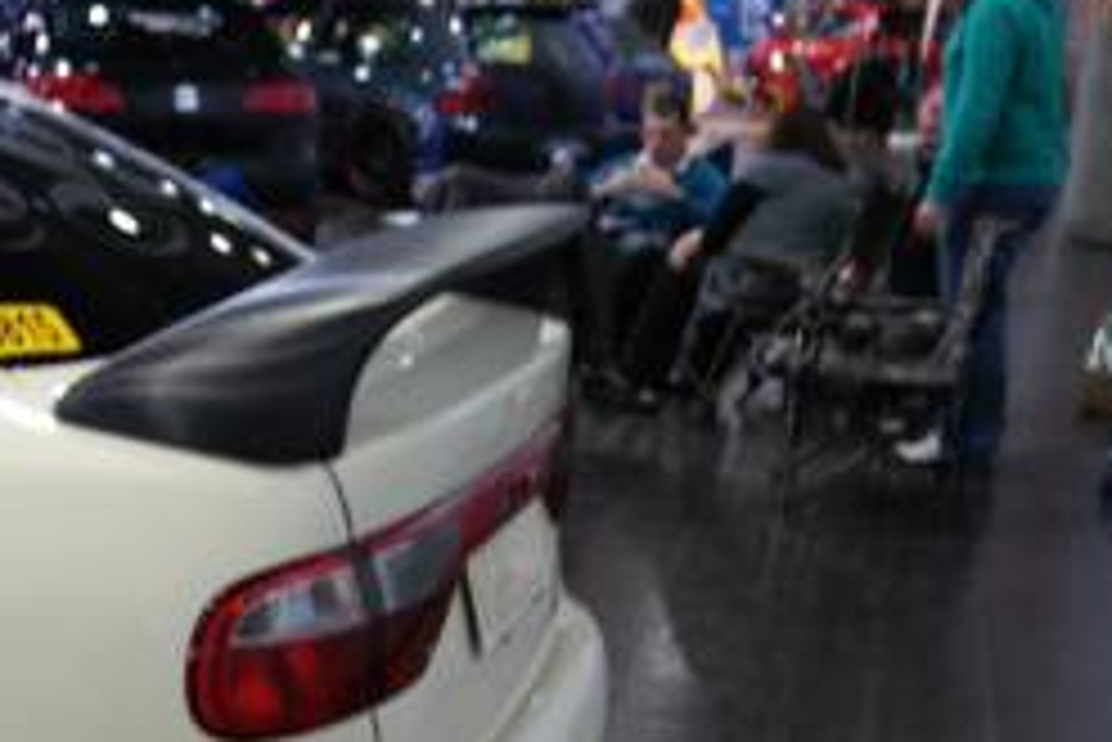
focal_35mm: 73
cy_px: 648
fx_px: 2256
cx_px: 72
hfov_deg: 26.6
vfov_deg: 18.4
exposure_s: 1/40
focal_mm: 24
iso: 400
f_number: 4
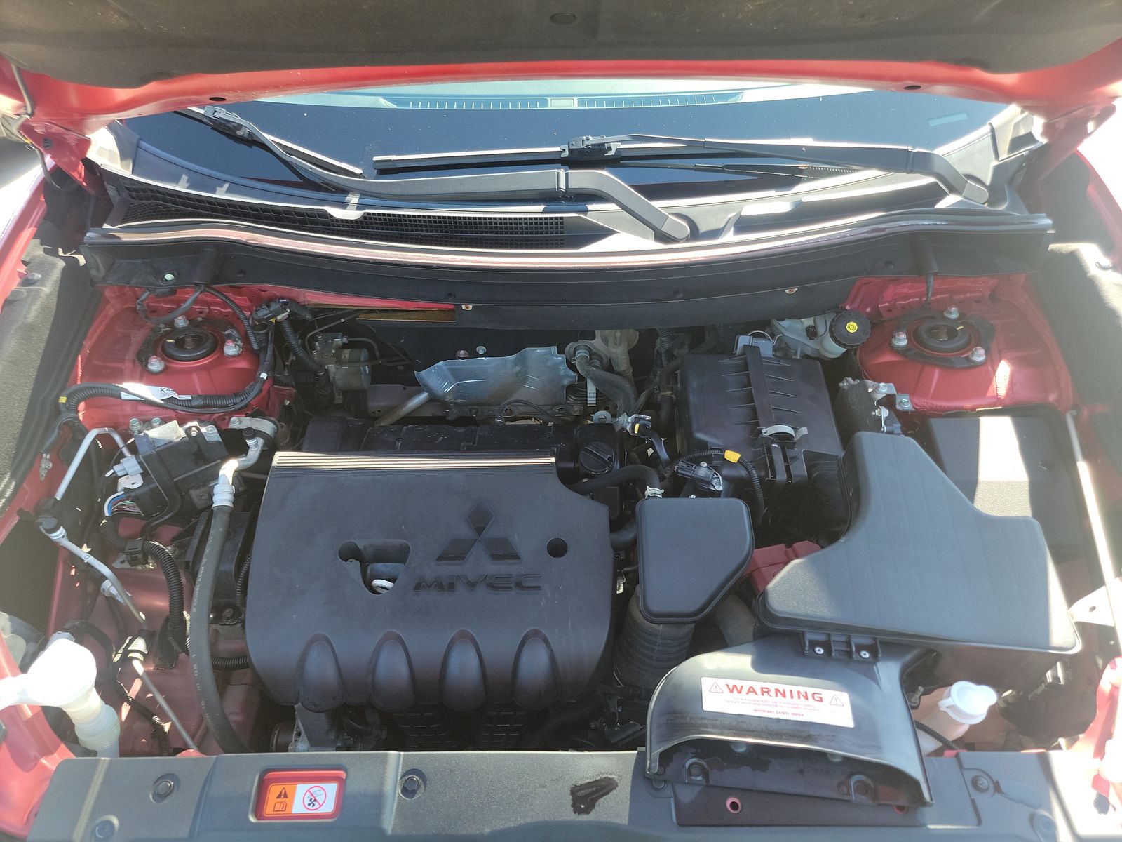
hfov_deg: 71.6
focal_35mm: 24
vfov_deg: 56.8
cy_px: 421
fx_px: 778
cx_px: 561
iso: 52
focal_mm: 6.7
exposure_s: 1/59
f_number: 1.8
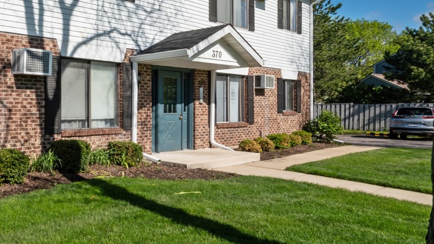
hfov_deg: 51.5
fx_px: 380
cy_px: -21
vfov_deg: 31.8
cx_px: 33
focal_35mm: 33
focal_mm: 17
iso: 100
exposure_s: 1/40
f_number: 22
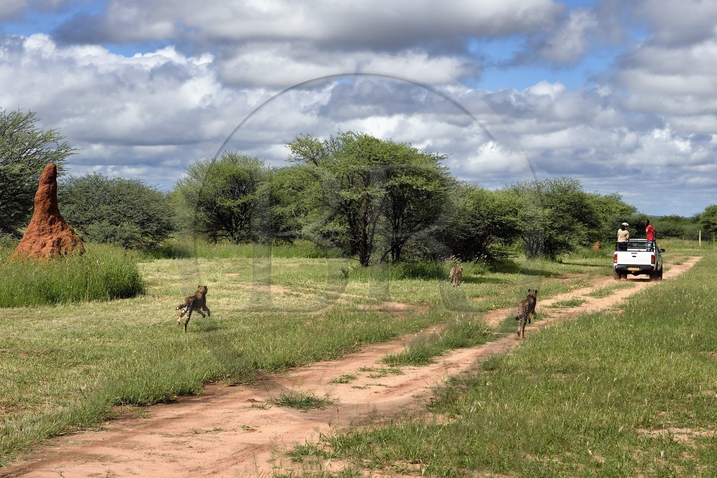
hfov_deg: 27.0
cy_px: 239
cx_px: 358
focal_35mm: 75
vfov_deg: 18.2
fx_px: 1493
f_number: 13
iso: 400
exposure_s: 1/640
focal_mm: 75
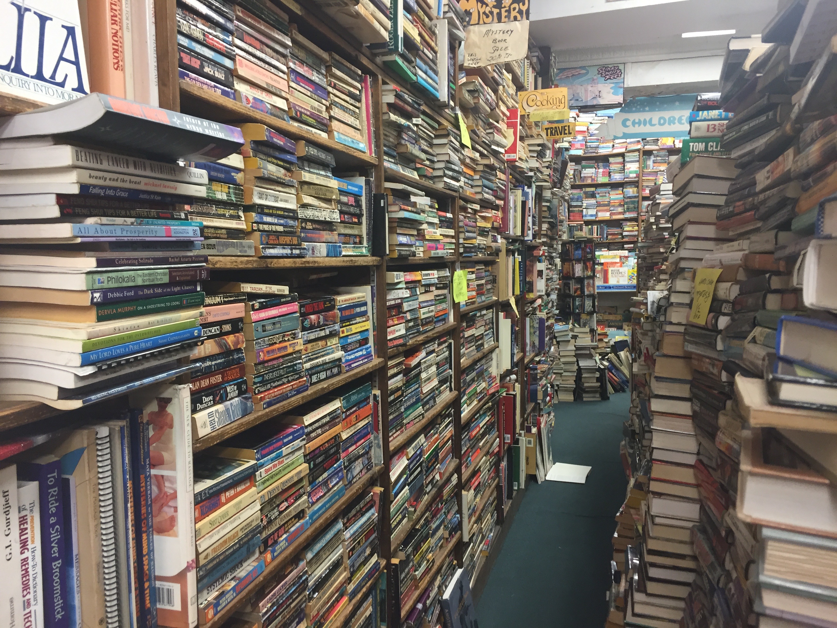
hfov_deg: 61.7
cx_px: 418
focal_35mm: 29
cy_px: 314
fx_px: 701
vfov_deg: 48.2
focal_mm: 4.15
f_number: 2.2
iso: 80
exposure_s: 1/30
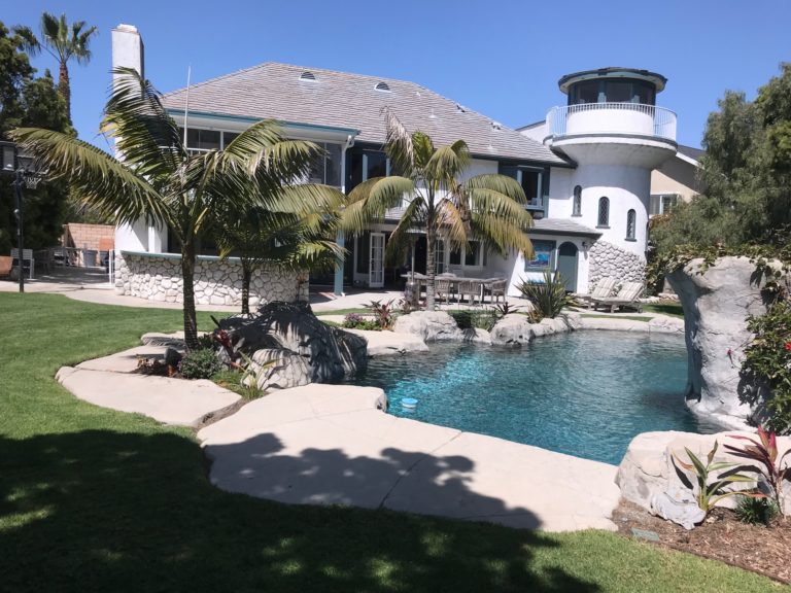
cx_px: 396
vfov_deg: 49.7
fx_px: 640
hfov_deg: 63.4
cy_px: 296
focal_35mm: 28
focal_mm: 3.99
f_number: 1.8
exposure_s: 1/2817
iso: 20
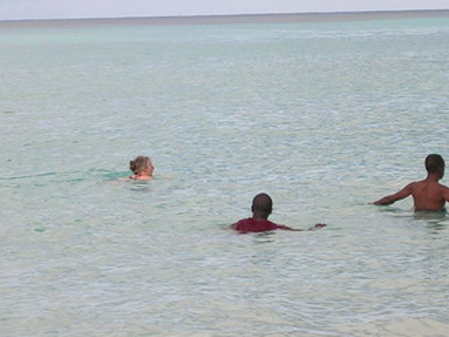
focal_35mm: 225
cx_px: 198
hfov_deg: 8.8
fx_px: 2917
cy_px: 204
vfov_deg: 6.6
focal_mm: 16.2
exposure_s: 1/362
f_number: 4.9
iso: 50
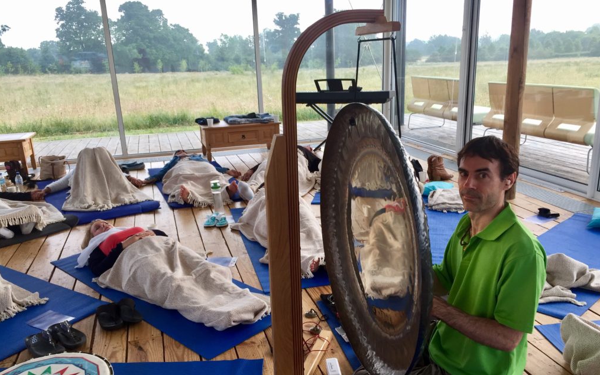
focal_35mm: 31
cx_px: 300
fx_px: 507
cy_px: 216
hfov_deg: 61.2
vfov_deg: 40.5
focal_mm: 4.15
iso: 50
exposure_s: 1/100
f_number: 2.2
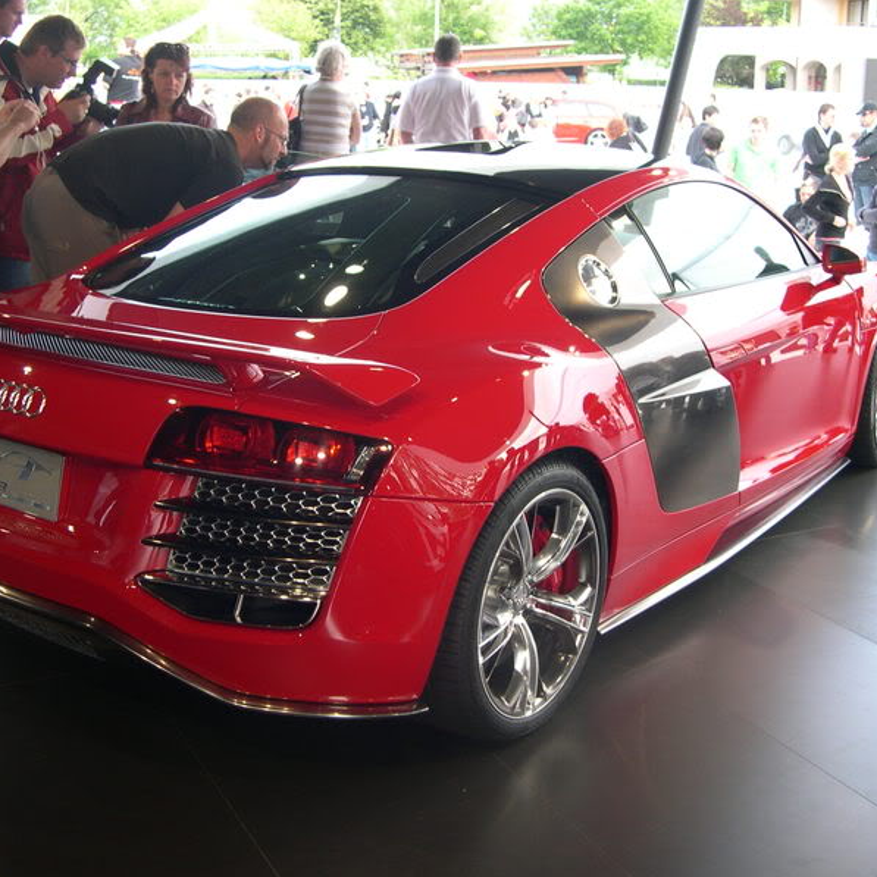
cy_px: 439
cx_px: 411
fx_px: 1290
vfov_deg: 37.6
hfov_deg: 37.5
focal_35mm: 45
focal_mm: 8
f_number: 2.8
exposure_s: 1/76.9
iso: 100
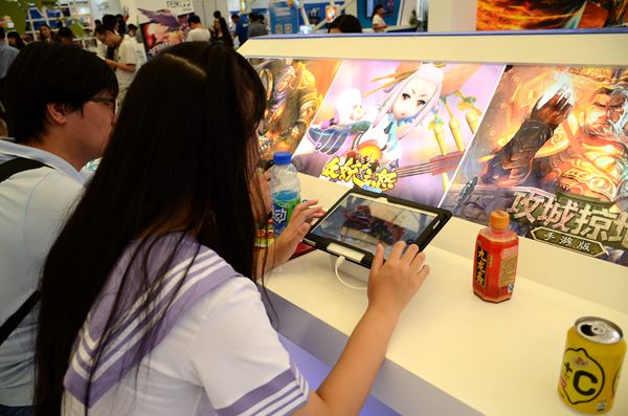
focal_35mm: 27
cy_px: 208
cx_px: 314
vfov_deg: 47.7
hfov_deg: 67.5
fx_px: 470
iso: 100
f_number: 4
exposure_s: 1/60
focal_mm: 18
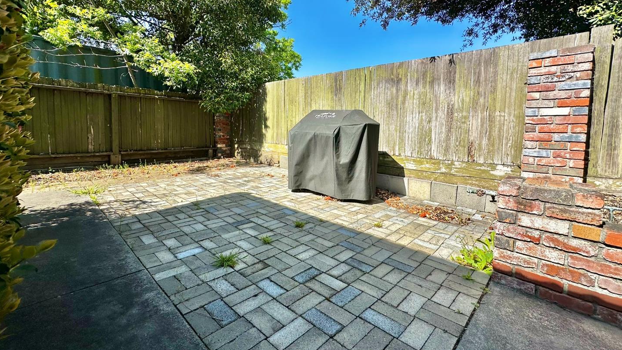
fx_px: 264
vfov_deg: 66.7
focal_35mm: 16
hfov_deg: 99.4
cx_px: 316
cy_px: 148
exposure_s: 1/1171
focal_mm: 2.22
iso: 50
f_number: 2.2
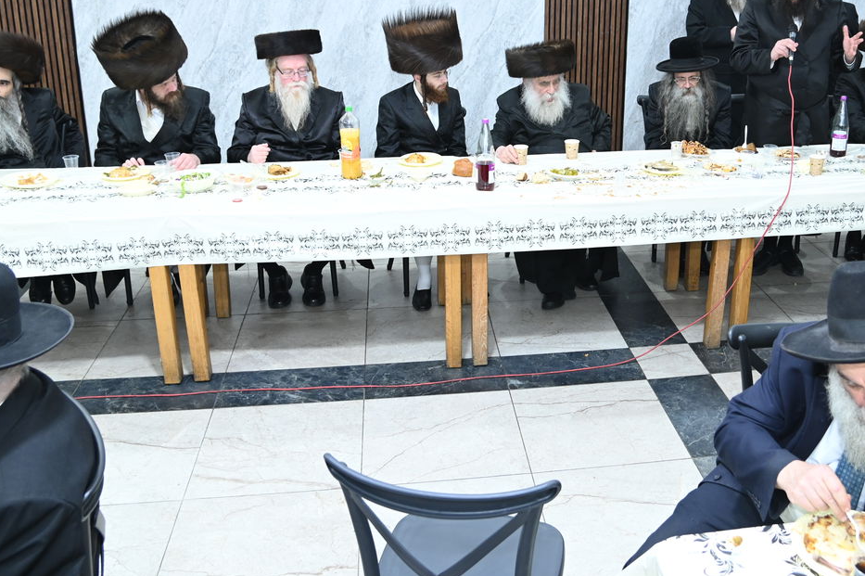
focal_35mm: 36
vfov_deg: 36.4
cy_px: 182
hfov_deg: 52.5
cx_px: 551
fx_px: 865
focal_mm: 24
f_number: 4
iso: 2000
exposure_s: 1/100
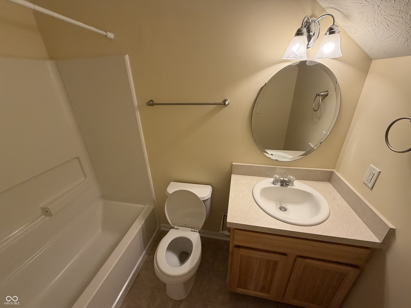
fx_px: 166
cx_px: 206
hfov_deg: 102.1
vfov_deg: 85.7
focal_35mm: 14
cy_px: 154
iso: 200
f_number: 2.2
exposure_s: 1/120
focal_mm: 2.22
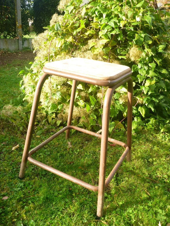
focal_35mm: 31
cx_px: 85
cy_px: 113
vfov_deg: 58.4
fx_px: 203
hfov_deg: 45.4
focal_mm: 5.5
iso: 125
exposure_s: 1/60
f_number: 4.2
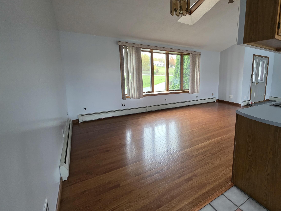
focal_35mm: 17
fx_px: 138
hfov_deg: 88.3
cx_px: 183
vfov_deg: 74.6
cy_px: 96
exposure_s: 1/60
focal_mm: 2.2
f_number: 1.9
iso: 400
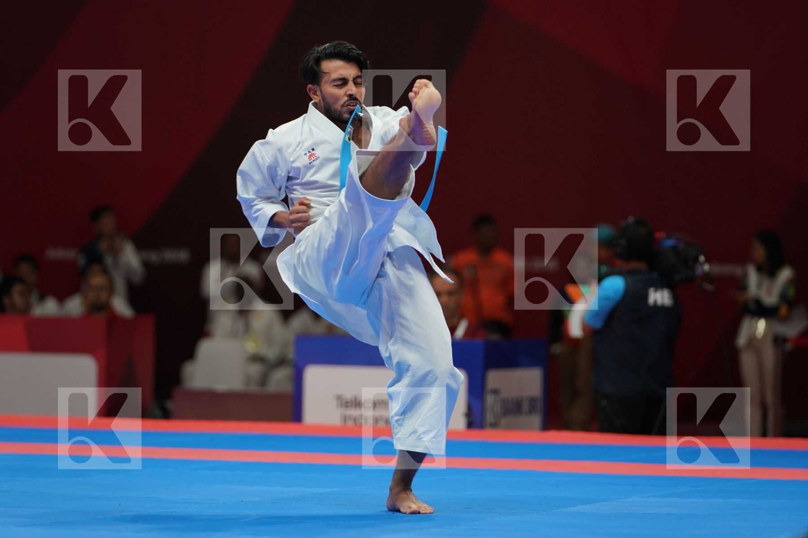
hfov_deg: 8.8
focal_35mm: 234
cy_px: 269
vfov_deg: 5.9
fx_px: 5252
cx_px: 404
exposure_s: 1/500
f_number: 4
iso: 1250
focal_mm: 234
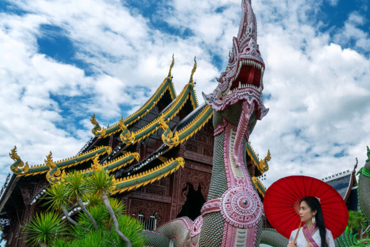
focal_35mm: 31
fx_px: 319
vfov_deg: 40.9
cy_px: 191
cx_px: 310
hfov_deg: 54.9
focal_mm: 18
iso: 100
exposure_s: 1/500
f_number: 6.3
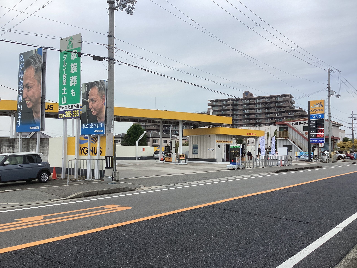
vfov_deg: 45.4
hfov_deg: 58.4
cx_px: 178
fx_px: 320
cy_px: 134
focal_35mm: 31
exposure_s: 1/970
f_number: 2.4
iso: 25
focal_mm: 3.3
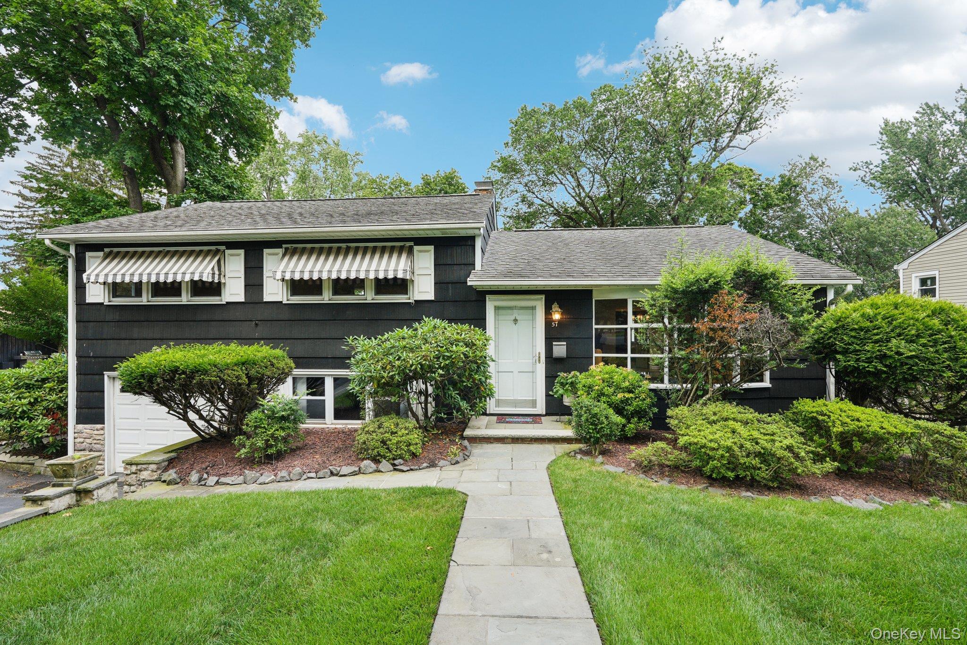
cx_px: 484
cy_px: 322
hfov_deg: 95.0
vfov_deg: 72.0
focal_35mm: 16
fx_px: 443
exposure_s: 1/80
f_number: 8
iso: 100
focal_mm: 16.5
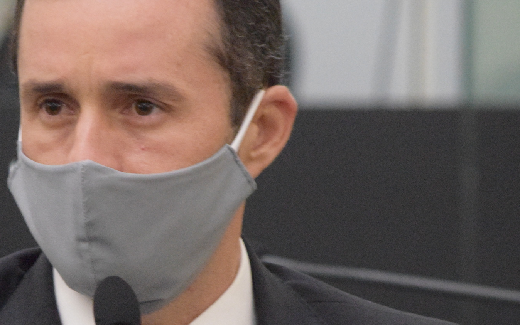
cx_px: 76
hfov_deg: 3.3
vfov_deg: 2.1
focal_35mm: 628
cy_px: 207
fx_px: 8903
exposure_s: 1/125
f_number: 5
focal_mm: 185
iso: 6400
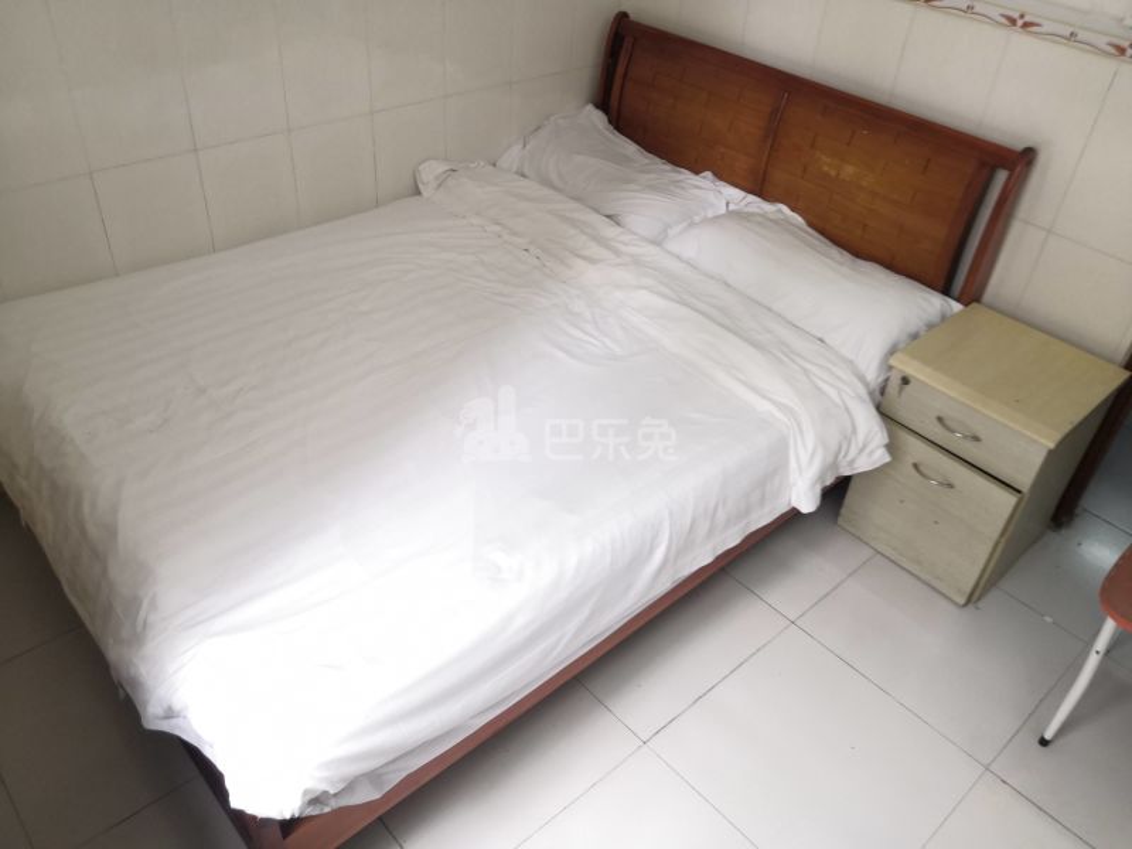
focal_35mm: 27
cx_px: 566
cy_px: 424
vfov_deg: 51.4
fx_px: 883
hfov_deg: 65.3
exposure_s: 1/36
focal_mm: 3.95
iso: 200
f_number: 1.8
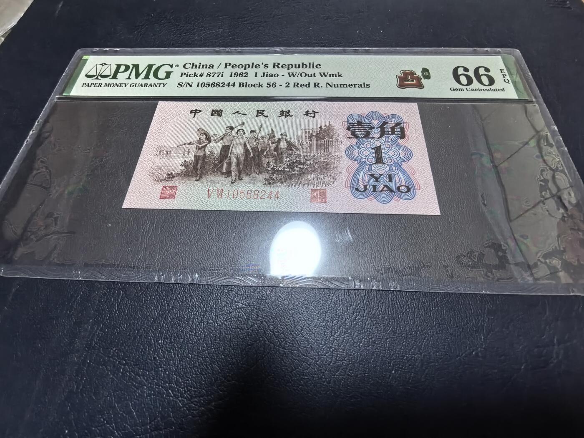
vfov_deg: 78.1
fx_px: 270
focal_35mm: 16
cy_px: 219
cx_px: 292
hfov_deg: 94.5
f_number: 2.2
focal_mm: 1.68
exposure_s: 1/25
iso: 400
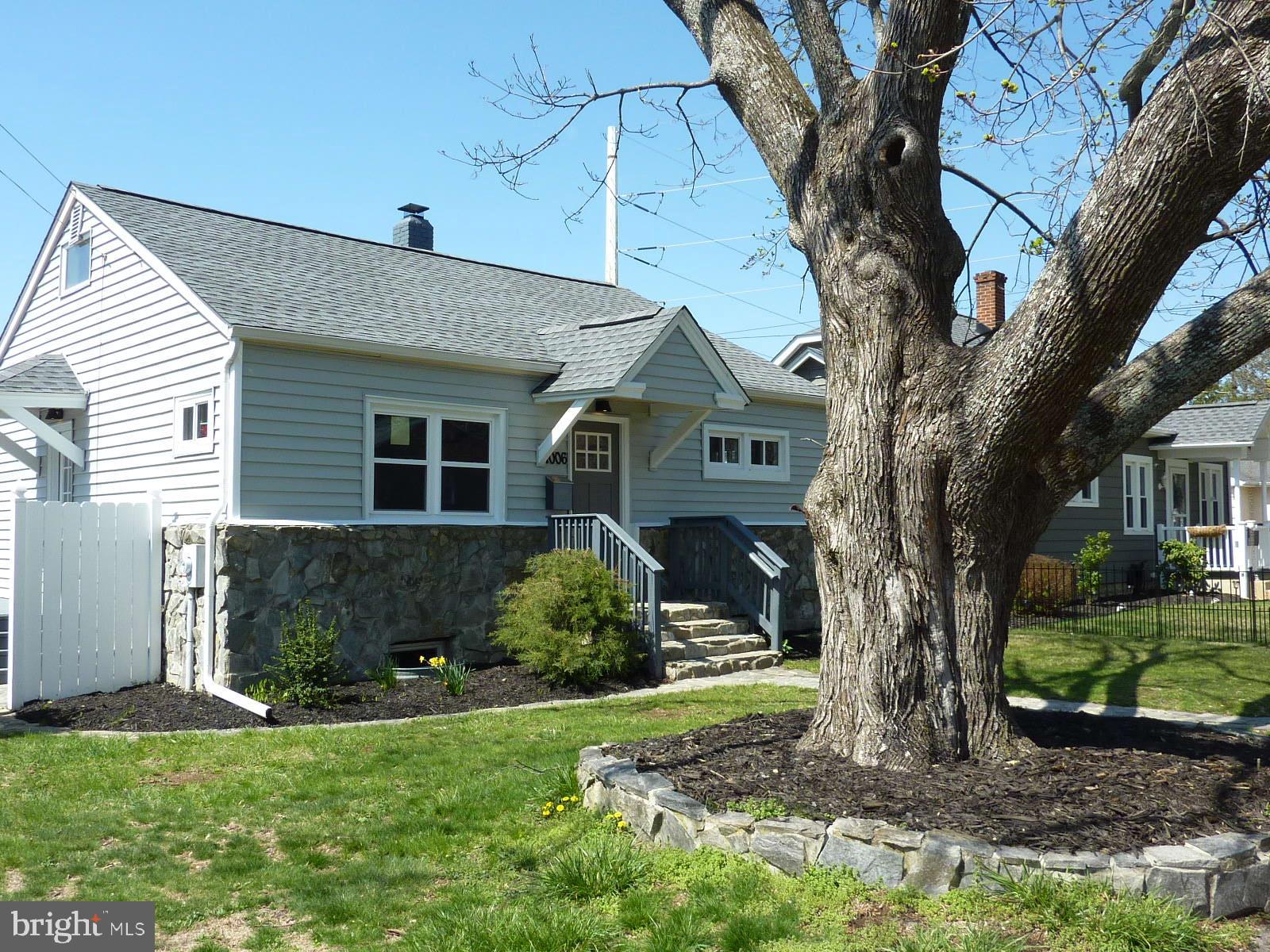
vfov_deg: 45.4
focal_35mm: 31
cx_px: 635
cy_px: 476
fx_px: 1137
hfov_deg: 58.4
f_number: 4
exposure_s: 1/500
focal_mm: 4.1
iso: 100
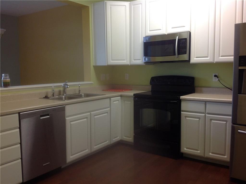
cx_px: 123
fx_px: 248
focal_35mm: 35
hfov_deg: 52.7
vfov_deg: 40.6
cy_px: 92
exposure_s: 1/30
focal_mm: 4.28
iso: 64
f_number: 2.4
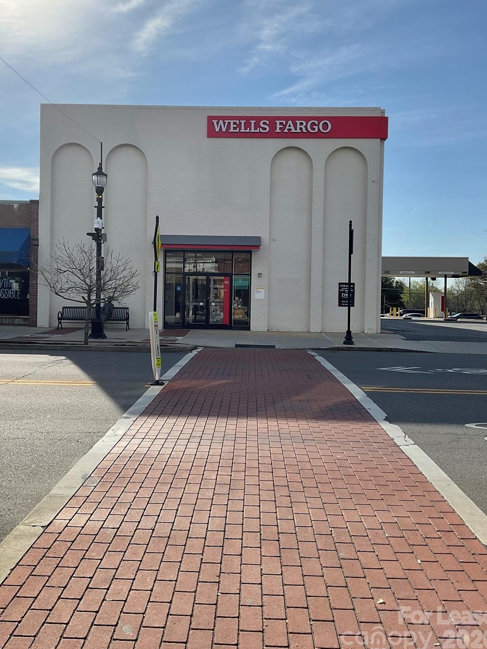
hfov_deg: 44.1
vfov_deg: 56.8
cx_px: 230
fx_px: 600
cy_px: 300
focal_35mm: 32
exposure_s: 1/2801
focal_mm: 3
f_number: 1.8
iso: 16
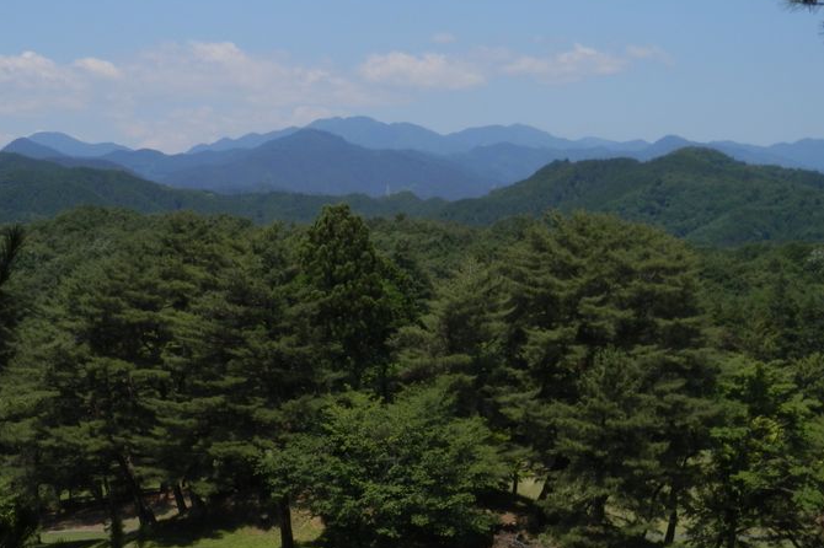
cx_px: 370
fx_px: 1876
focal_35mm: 82
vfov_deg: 16.6
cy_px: 313
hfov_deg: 24.8
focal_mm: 11.9
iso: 80
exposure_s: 1/800
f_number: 4.4
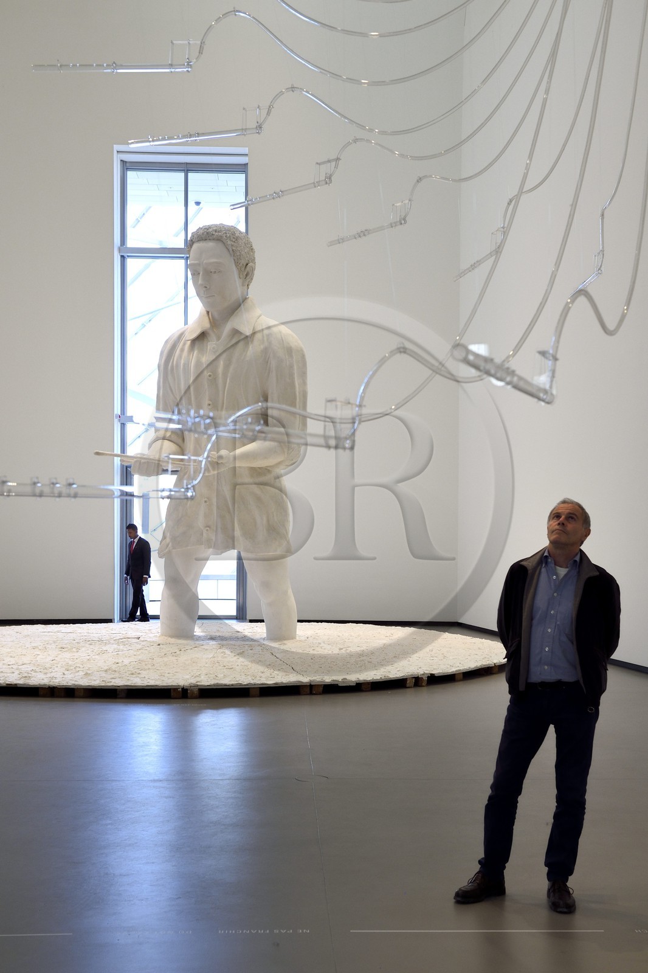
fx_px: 1080
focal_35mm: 40
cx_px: 324
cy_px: 486
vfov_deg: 48.5
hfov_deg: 33.4
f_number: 6.3
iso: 640
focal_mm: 40
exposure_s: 1/50
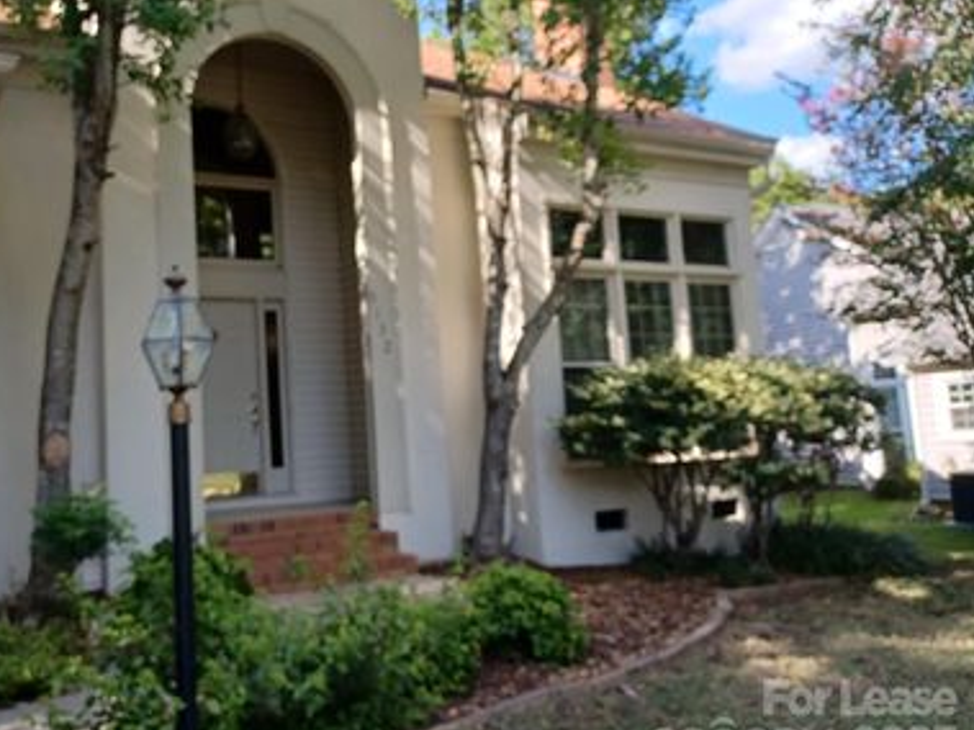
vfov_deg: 42.8
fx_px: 928
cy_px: 315
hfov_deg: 54.7
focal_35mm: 33
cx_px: 362
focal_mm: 4.6
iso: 50
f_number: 1.8
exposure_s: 1/120
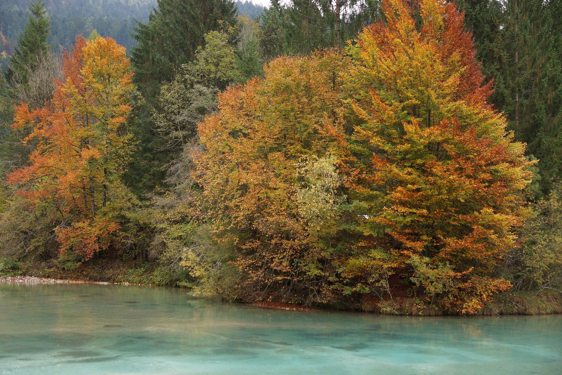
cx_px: 281
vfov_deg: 29.9
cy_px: 188
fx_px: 702
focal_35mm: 45
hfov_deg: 43.6
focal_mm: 30
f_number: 4
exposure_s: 1/160
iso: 320
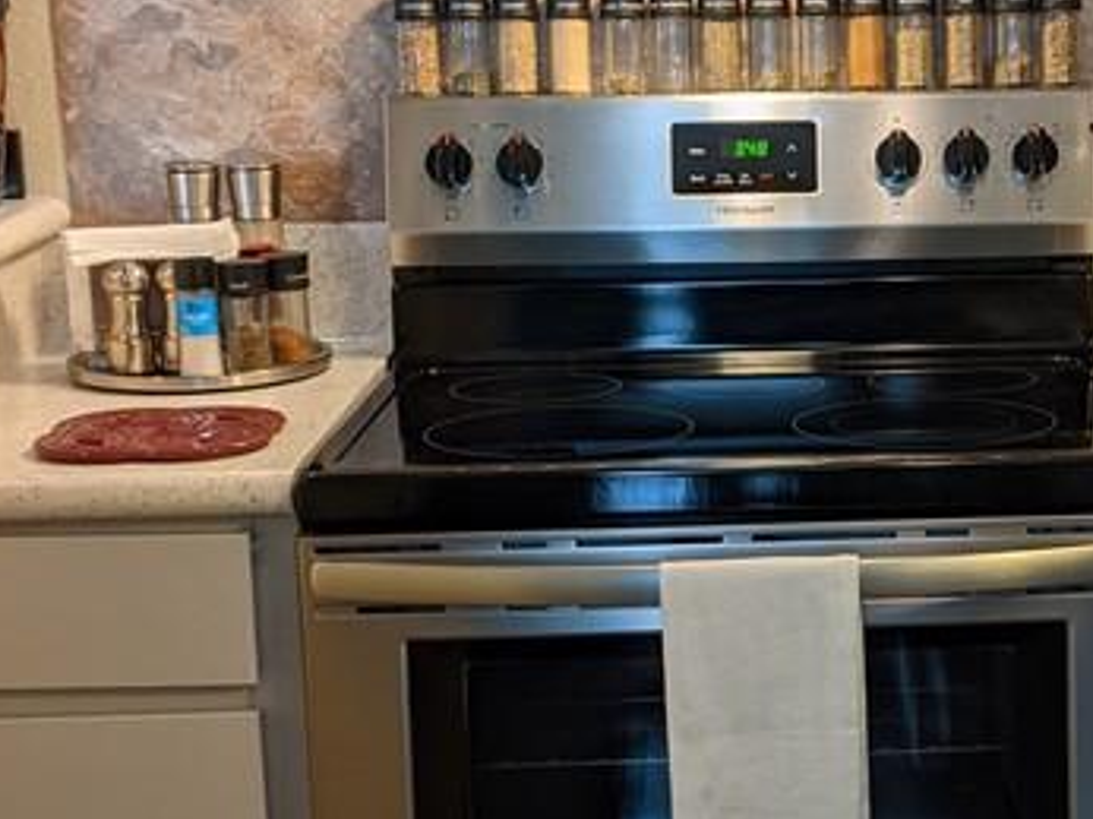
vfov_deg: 18.4
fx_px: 2524
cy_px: 477
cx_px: 824
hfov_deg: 24.2
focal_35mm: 80
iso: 50
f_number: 1.8
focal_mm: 4.44
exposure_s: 1/24
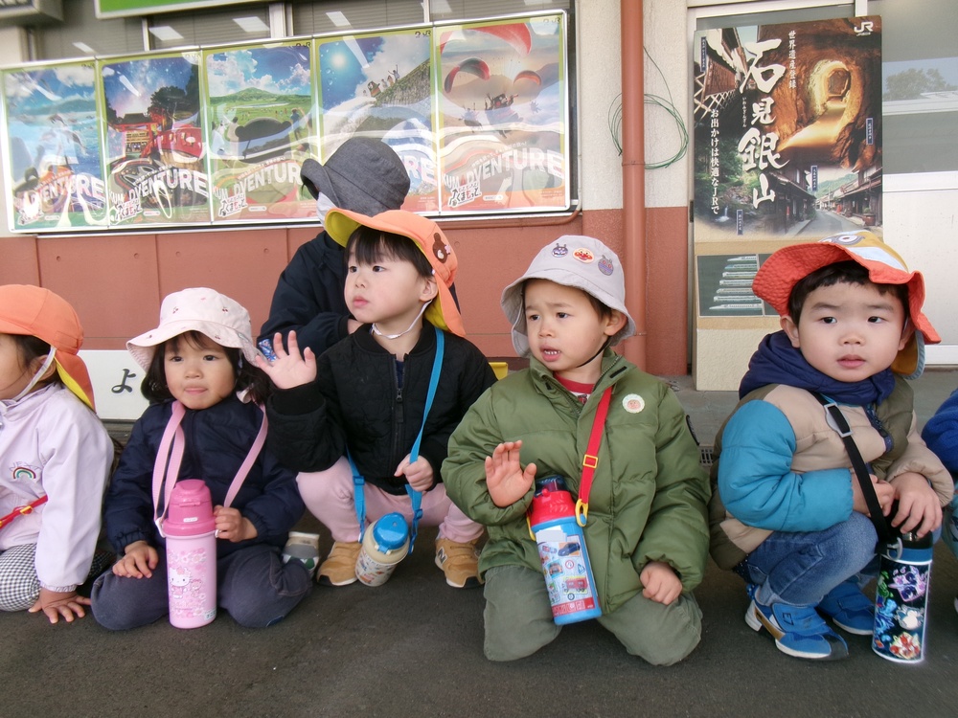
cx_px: 479
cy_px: 359
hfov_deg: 63.4
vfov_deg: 49.7
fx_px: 775
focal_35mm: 28
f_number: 3.9
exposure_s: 1/100
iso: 100
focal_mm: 5.1
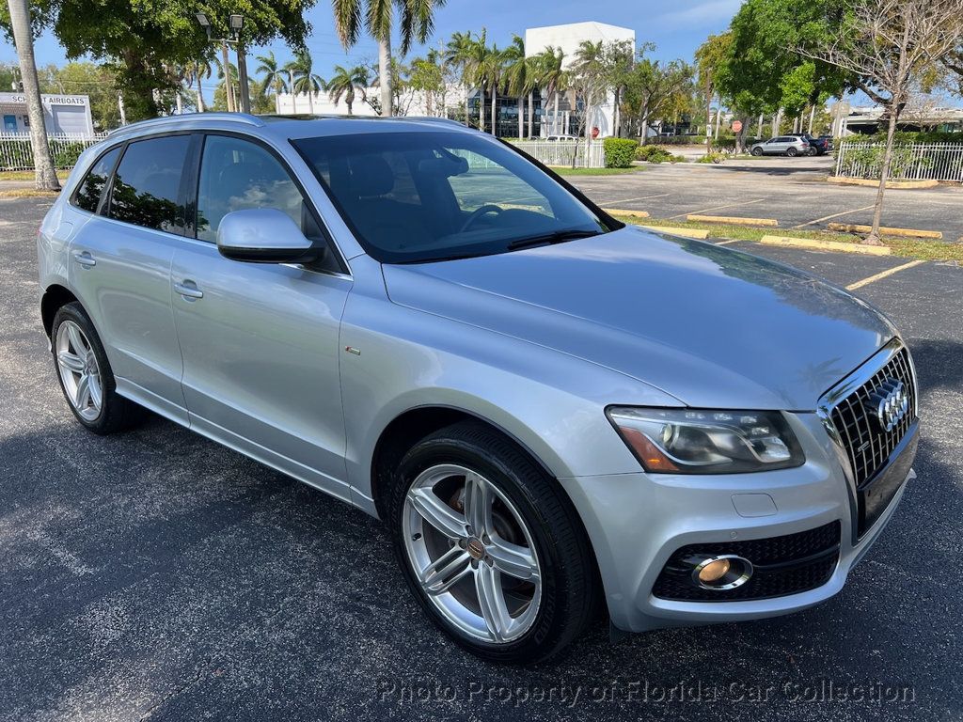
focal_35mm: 26
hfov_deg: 67.3
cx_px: 482
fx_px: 723
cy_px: 361
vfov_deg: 53.1
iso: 50
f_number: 1.5
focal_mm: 5.7
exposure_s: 1/2404
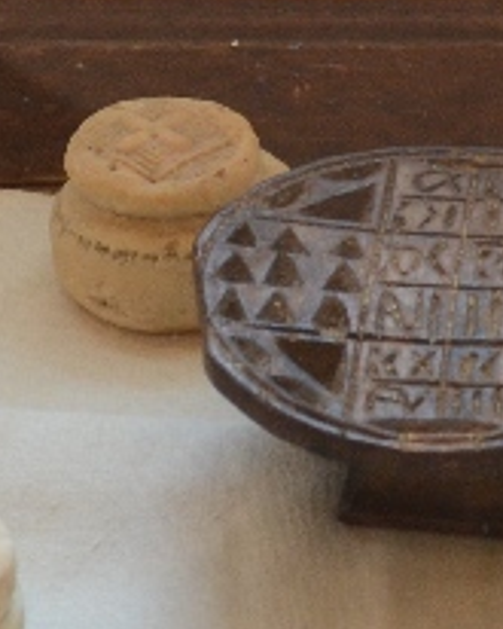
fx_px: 3961
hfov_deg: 7.2
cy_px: -171
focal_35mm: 213
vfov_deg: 8.9
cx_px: 460
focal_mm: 26
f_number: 4
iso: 800
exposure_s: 1/30
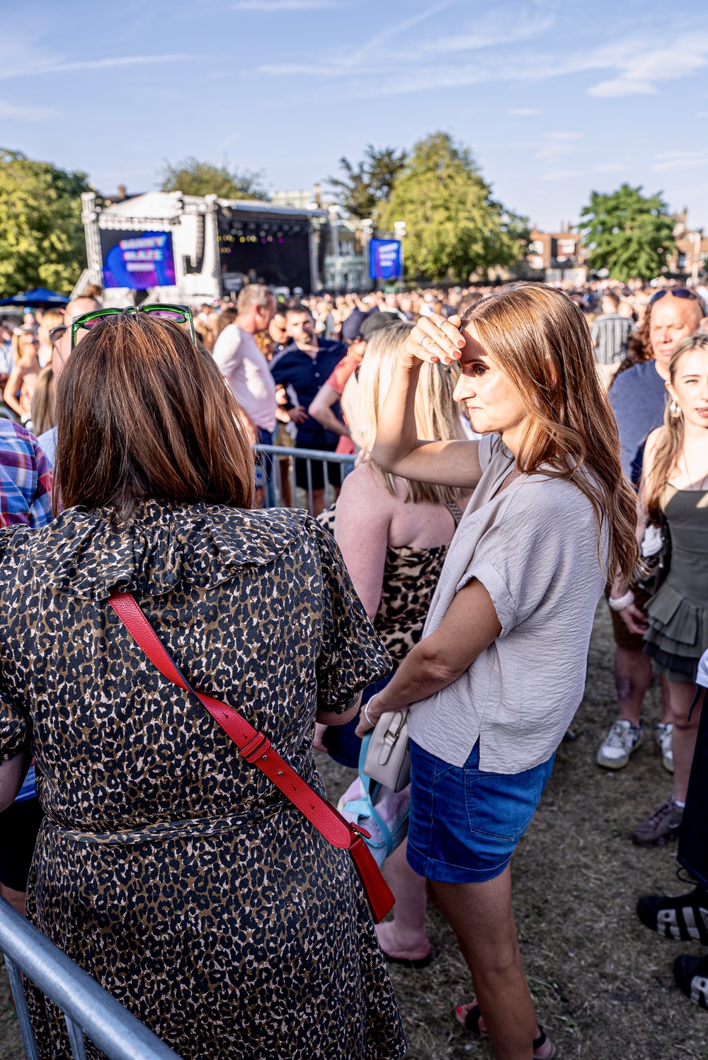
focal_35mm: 28
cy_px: 530
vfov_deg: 65.4
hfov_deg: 46.5
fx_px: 825
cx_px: 354
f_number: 4
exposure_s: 1/160
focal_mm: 28
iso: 80
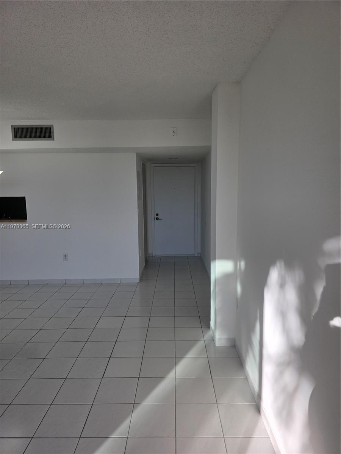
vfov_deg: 73.9
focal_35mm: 23
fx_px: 302
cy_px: 227
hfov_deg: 58.9
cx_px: 170
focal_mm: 6.3
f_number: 1.7
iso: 32
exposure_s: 1/359
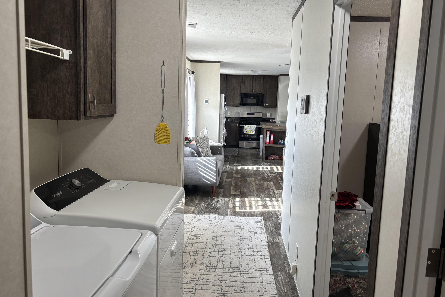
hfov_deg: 65.5
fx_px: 346
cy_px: 145
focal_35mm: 28
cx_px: 220
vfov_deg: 46.4
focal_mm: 5.96
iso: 125
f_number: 1.6
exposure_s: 1/120
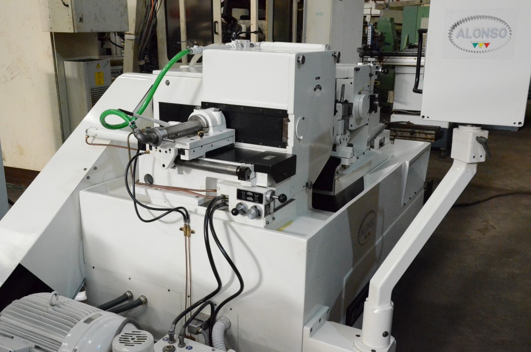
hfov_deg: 53.2
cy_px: 176
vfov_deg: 36.7
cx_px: 266
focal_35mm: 36
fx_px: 530
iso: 6400
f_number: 8
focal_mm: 24
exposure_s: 1/250
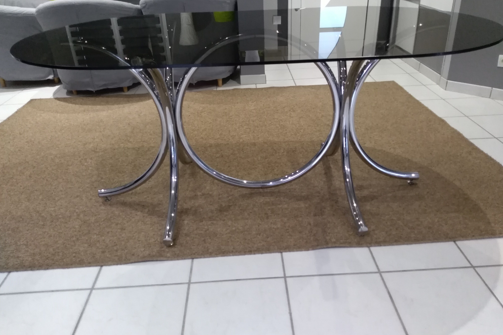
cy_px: 146
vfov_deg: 46.3
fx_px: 391
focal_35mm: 28
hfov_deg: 65.5
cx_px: 256
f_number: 2
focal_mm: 3.54
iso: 889
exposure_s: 1/25
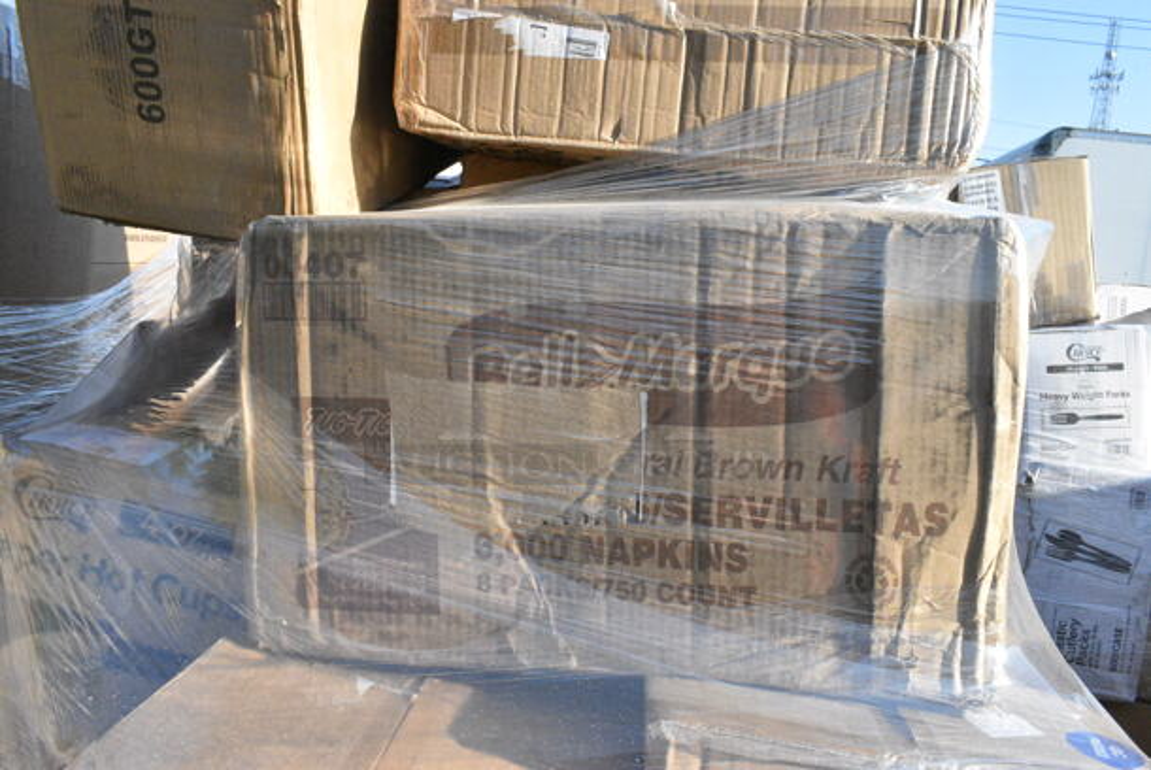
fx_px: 864
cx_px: 576
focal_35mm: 27
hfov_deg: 67.3
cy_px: 385
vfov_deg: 48.0
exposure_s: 1/1600
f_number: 16
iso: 6400
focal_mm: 18
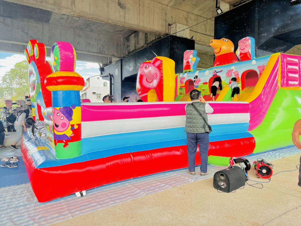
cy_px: 113
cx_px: 150
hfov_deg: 71.6
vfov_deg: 56.8
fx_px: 209
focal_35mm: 24
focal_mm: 6.86
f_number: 1.78
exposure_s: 1/137
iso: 80
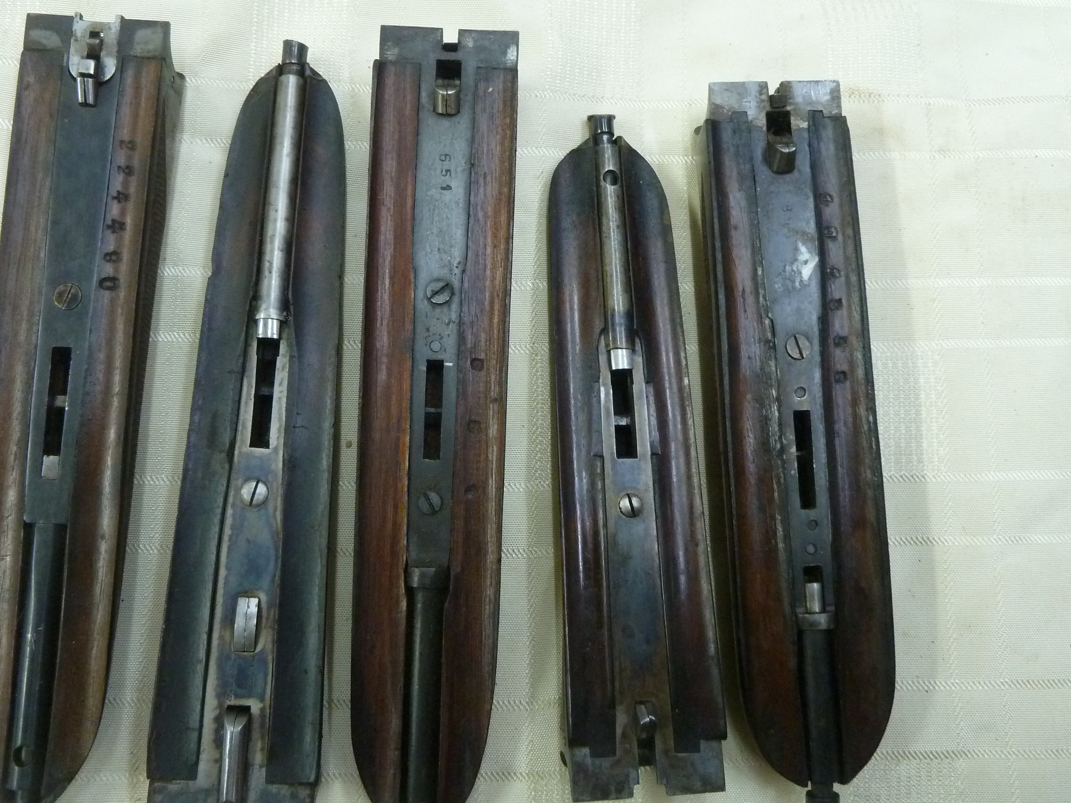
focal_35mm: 28
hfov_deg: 63.4
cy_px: 367
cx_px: 501
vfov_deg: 49.7
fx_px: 866
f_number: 3.3
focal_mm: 4.1
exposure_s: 1/25
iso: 400
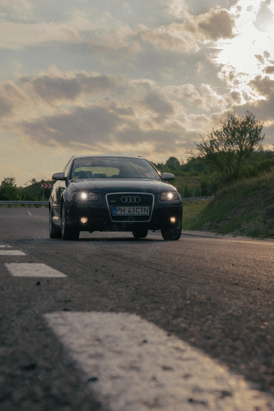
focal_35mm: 75
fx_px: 856
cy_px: 206
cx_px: 137
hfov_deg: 18.2
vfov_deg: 27.0
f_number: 9
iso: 100
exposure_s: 1/200
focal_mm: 50
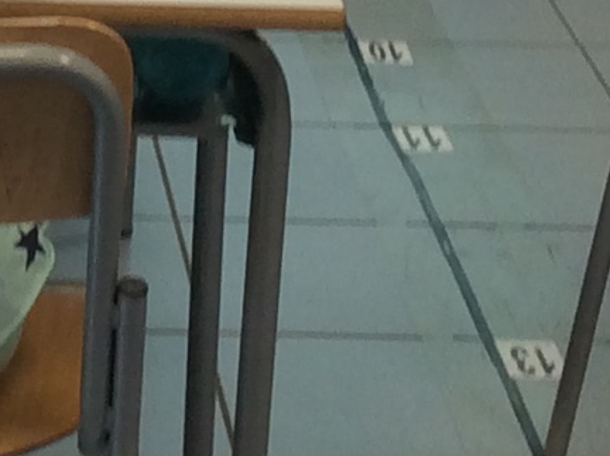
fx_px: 3380
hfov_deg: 10.2
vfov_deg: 7.7
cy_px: -61
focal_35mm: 192
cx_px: -99
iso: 50
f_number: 2.4
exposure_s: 1/25
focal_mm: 3.3
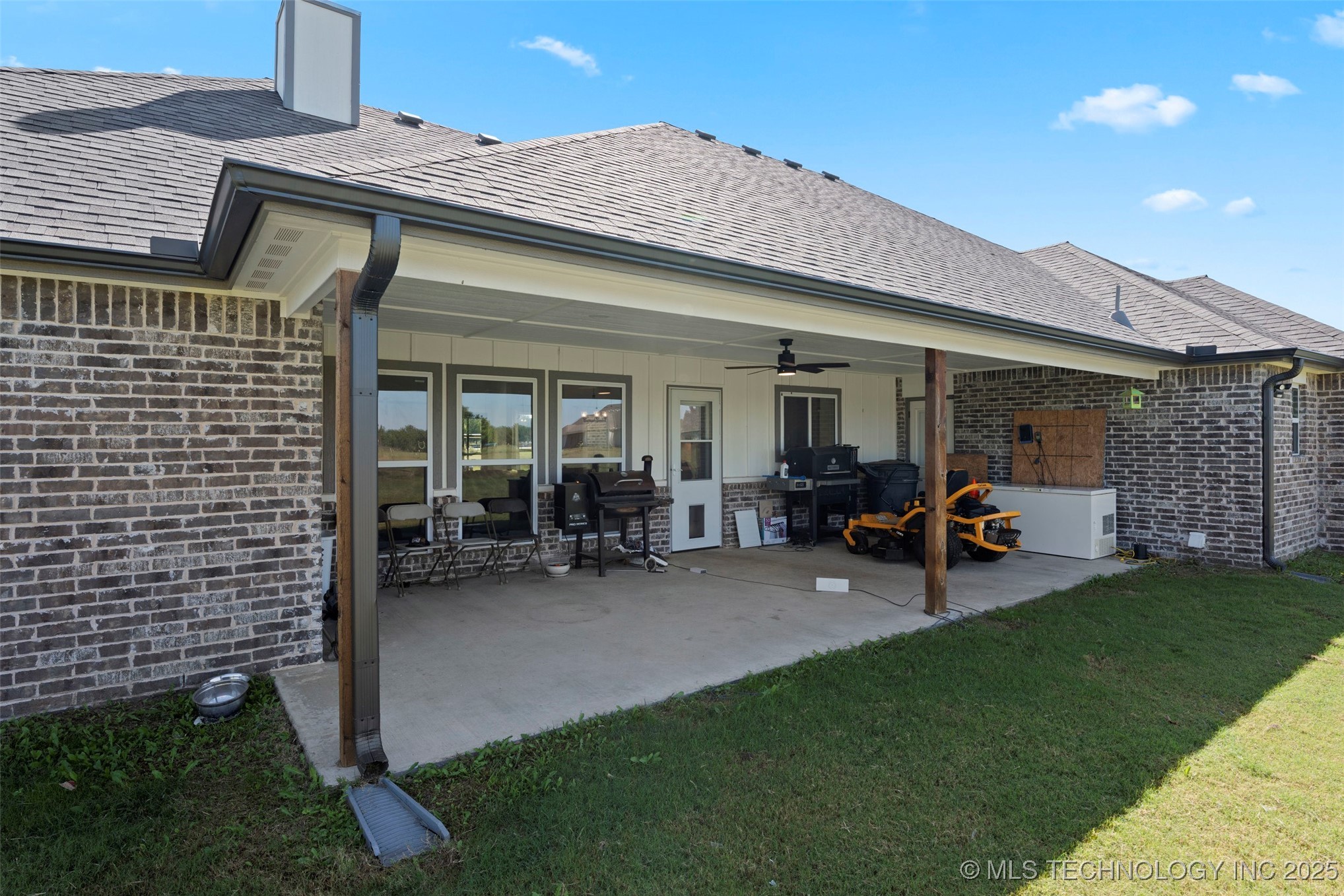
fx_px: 687
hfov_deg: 88.7
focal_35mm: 18
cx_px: 672
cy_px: 448
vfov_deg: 66.2
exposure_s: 1/80
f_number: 9
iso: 200
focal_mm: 18.4
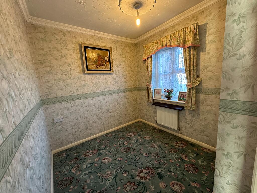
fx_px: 104
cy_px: 96
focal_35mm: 14
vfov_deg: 85.7
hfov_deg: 102.1
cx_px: 128
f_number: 2.2
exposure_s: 1/50
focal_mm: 2.22
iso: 160
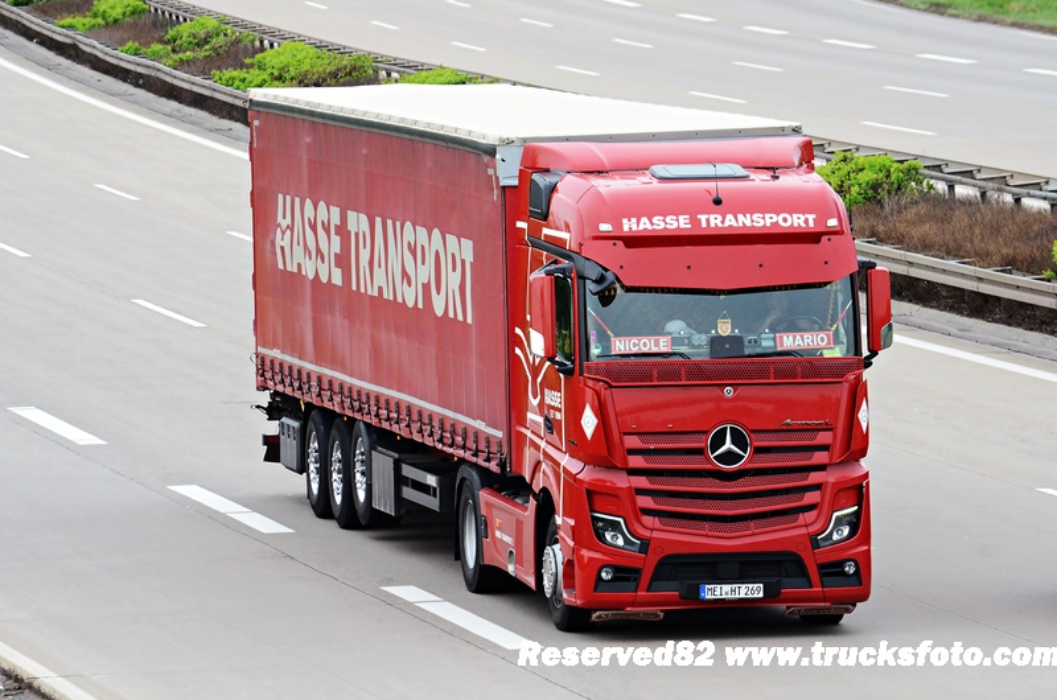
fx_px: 8791
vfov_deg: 4.6
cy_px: 350
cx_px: 528
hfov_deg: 6.9
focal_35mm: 300
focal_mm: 200
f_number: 8
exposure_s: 1/800
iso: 1600
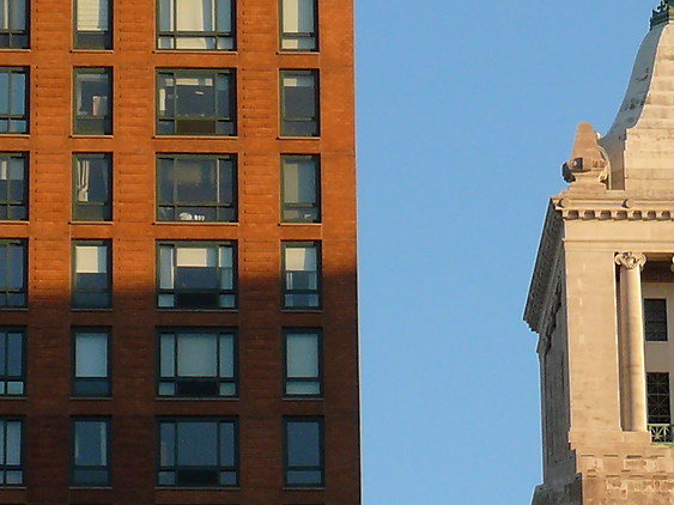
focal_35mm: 294
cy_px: 117
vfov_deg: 5.1
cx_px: 632
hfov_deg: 6.7
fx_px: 5723
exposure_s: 1/250
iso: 100
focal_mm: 14.7
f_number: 4.5
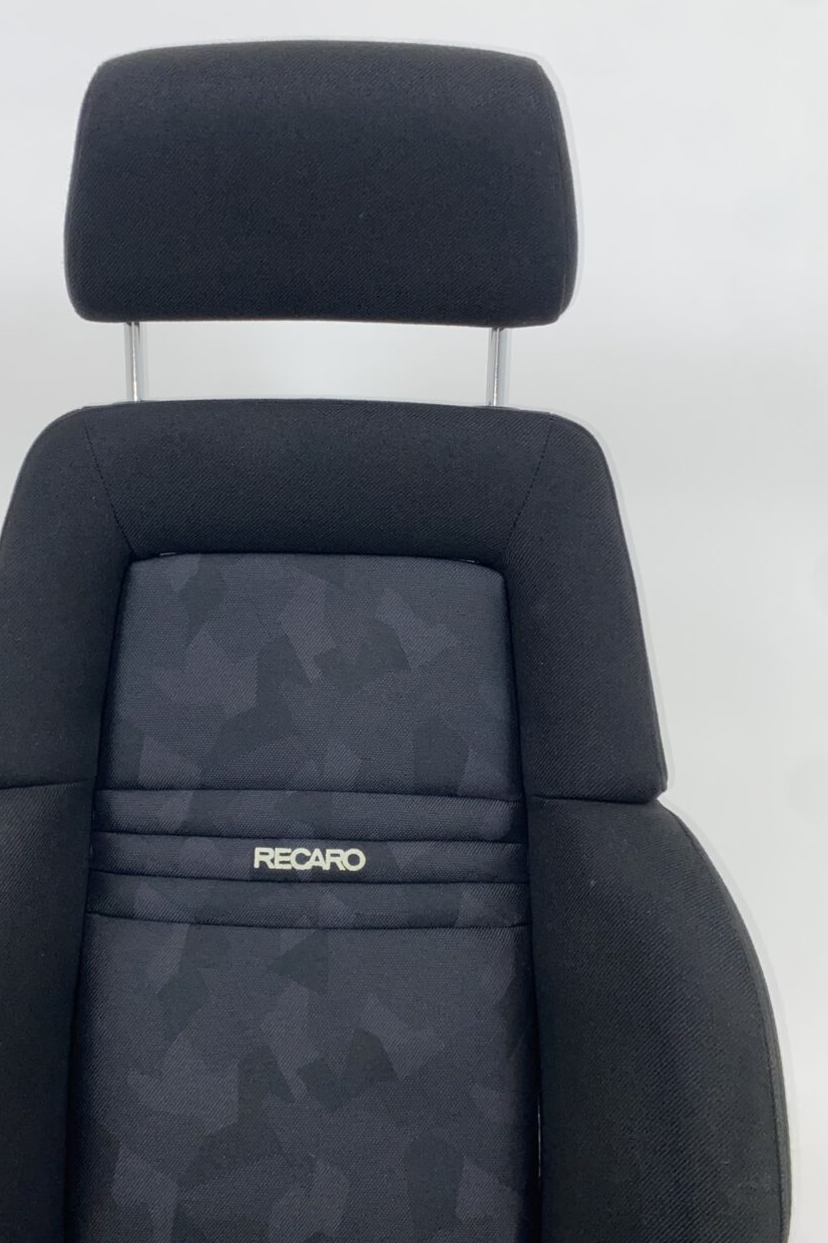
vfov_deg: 58.7
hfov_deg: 40.7
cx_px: 298
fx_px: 1105
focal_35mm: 32
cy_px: 658
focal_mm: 4.25
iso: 40
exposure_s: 1/47
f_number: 1.8
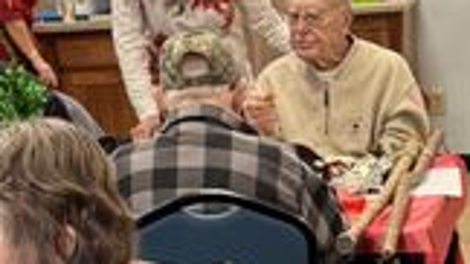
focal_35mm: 129
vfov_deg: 9.1
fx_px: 1607
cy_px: 429
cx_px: 339
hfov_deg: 16.6
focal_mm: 6.76
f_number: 1.78
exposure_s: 1/60
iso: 320
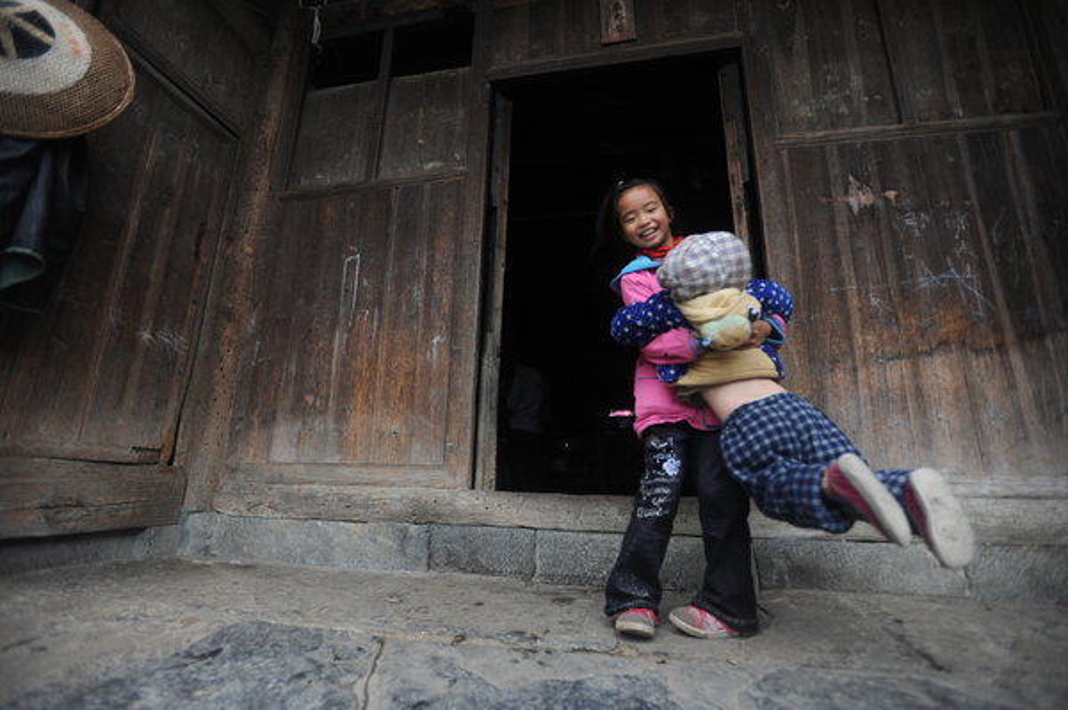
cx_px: 534
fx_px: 504
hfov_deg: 93.3
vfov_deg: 70.3
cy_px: 355
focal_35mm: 17
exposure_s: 1/320
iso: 800
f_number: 2.8
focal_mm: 17
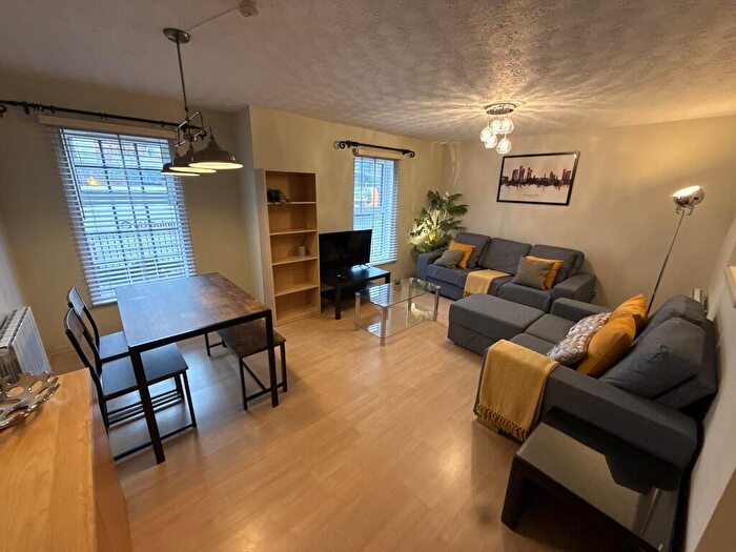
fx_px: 298
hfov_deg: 102.1
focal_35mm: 14
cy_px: 276
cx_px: 368
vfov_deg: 85.7
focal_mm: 2.22
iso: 400
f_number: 2.2
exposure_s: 1/50
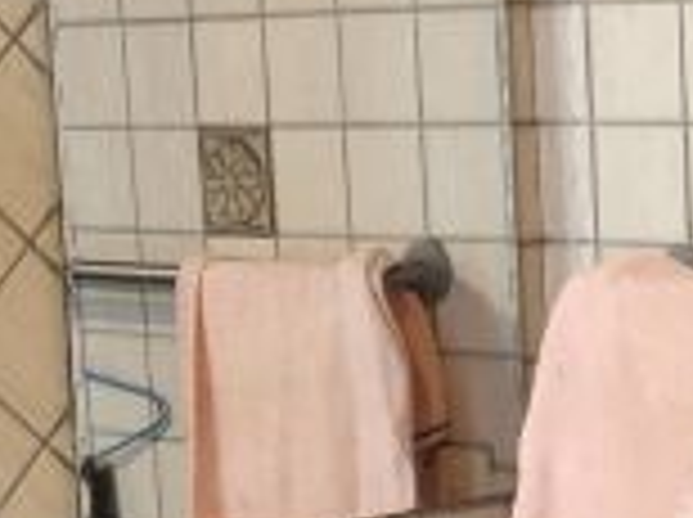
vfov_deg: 9.4
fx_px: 3118
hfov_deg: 12.1
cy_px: 491
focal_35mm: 156
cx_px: 1035
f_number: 1.79
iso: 344
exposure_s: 1/50
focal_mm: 4.35
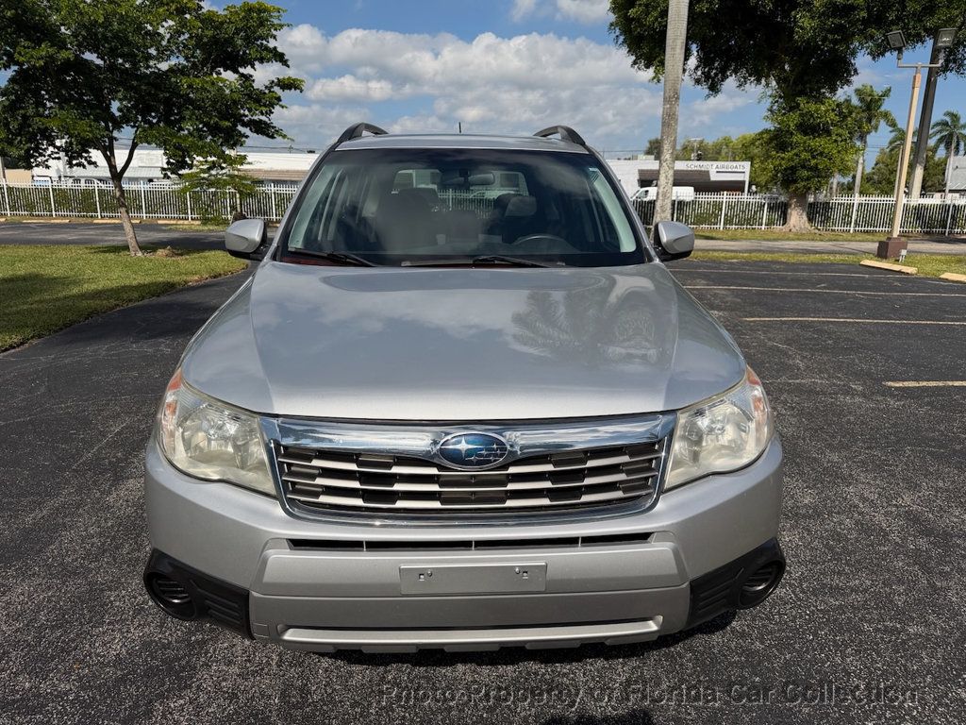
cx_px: 483
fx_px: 670
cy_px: 362
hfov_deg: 71.6
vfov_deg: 56.8
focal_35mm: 24
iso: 80
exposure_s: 1/9091
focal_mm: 6.76
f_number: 1.78
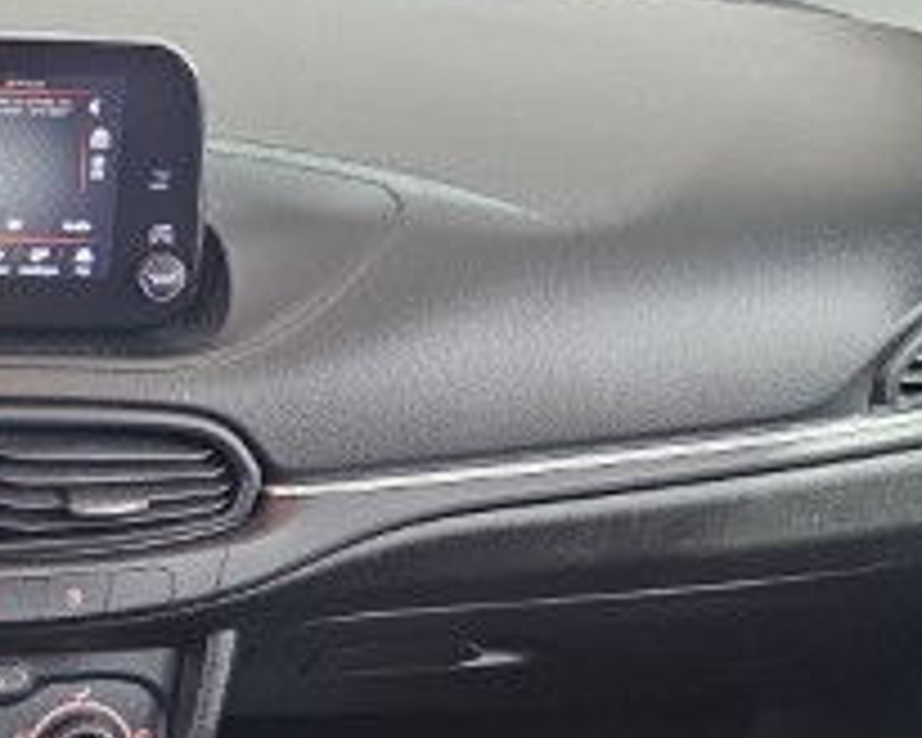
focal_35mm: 70
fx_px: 1910
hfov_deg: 24.5
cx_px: -198
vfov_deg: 21.1
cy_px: 729
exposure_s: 1/33
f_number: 1.7
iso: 500
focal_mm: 6.3
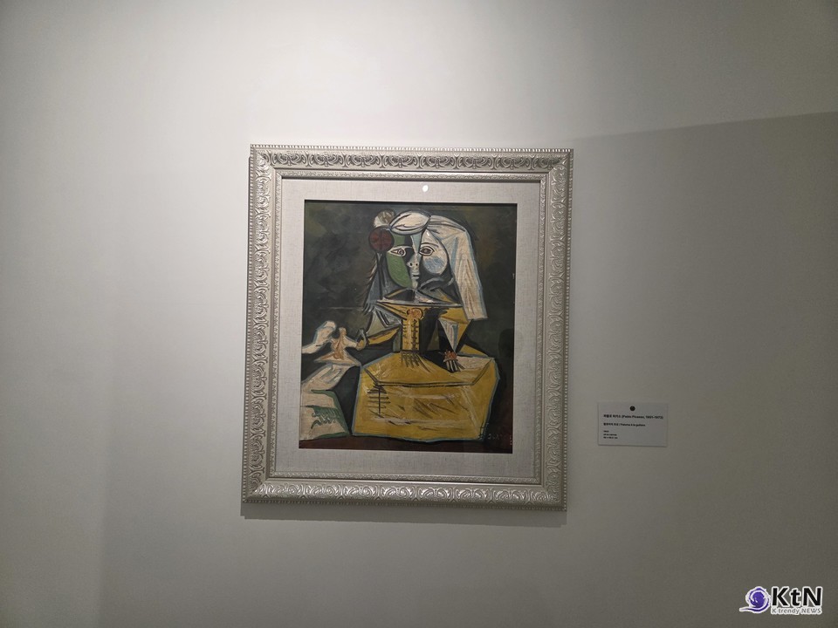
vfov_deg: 58.9
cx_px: 419
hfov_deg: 73.9
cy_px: 314
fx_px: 557
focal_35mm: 23
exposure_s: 1/180
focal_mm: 5.4
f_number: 1.8
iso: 160
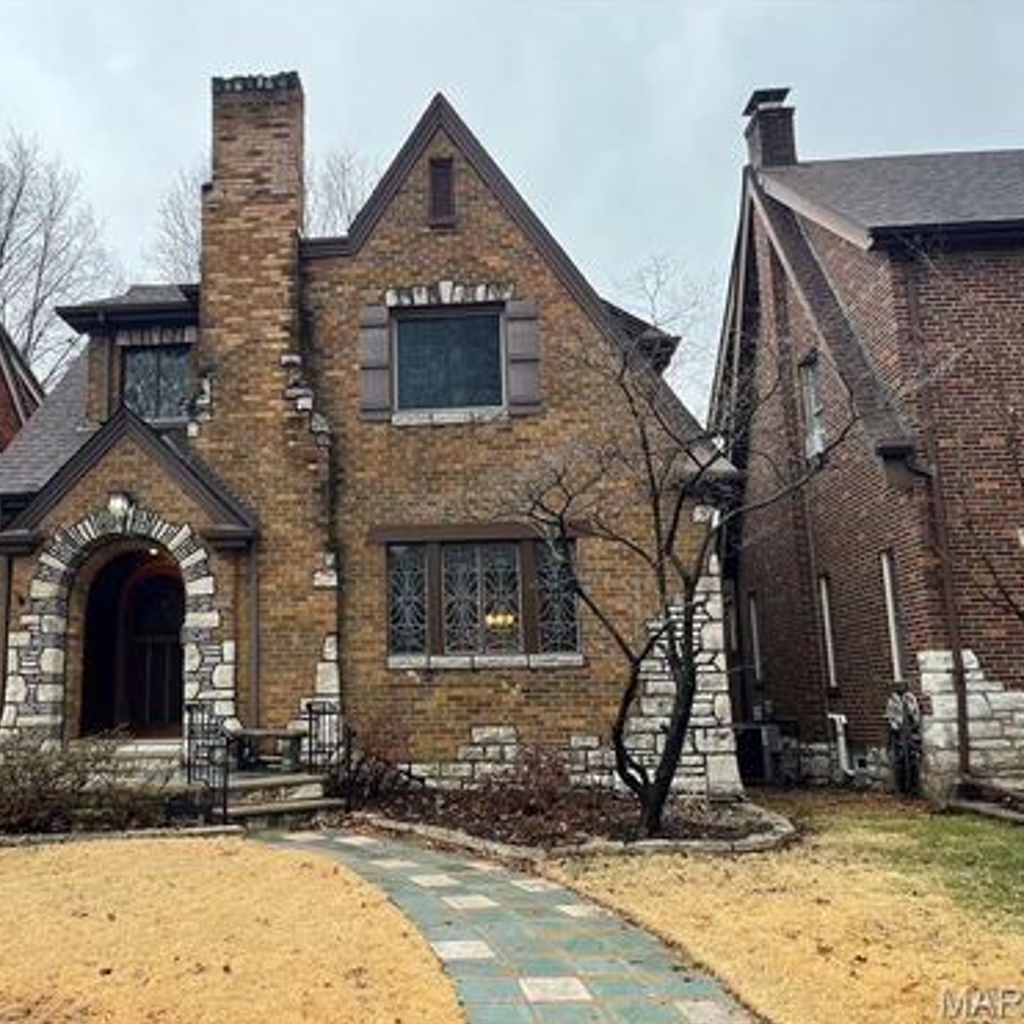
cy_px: 512
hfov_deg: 52.0
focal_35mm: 31
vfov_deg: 52.5
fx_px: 1038
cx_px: 384
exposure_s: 1/206
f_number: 1.6
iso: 50
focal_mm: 5.1
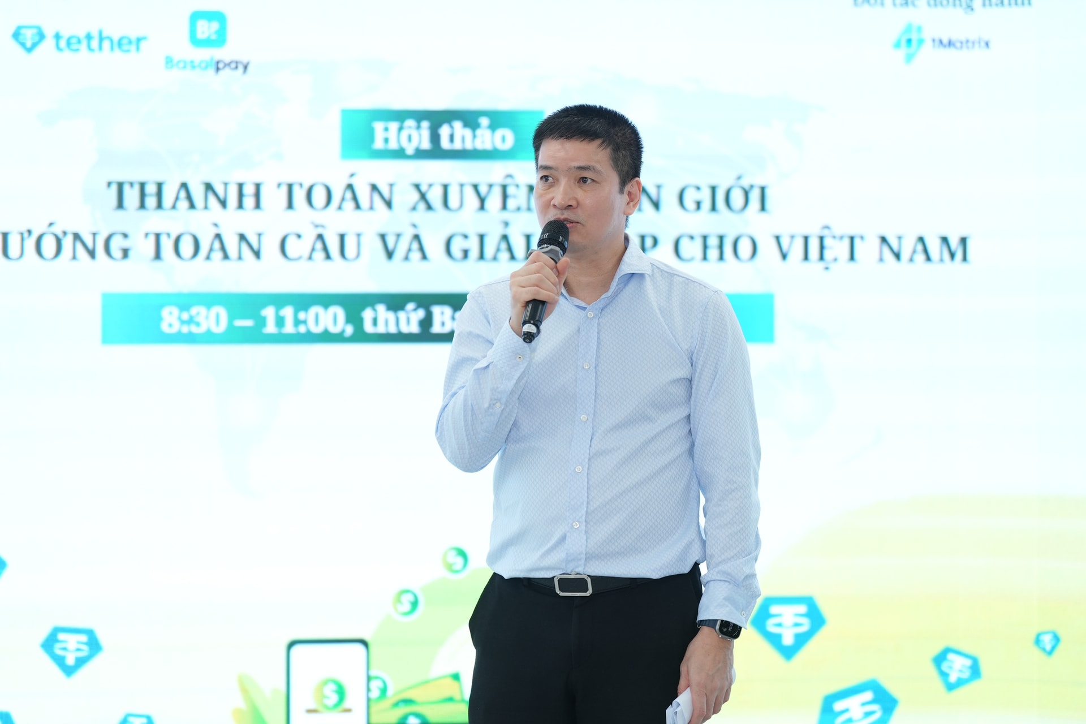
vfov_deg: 13.3
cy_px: 362
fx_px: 3107
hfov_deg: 19.8
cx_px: 543
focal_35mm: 103
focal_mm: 103
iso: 400
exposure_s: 1/200
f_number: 2.8
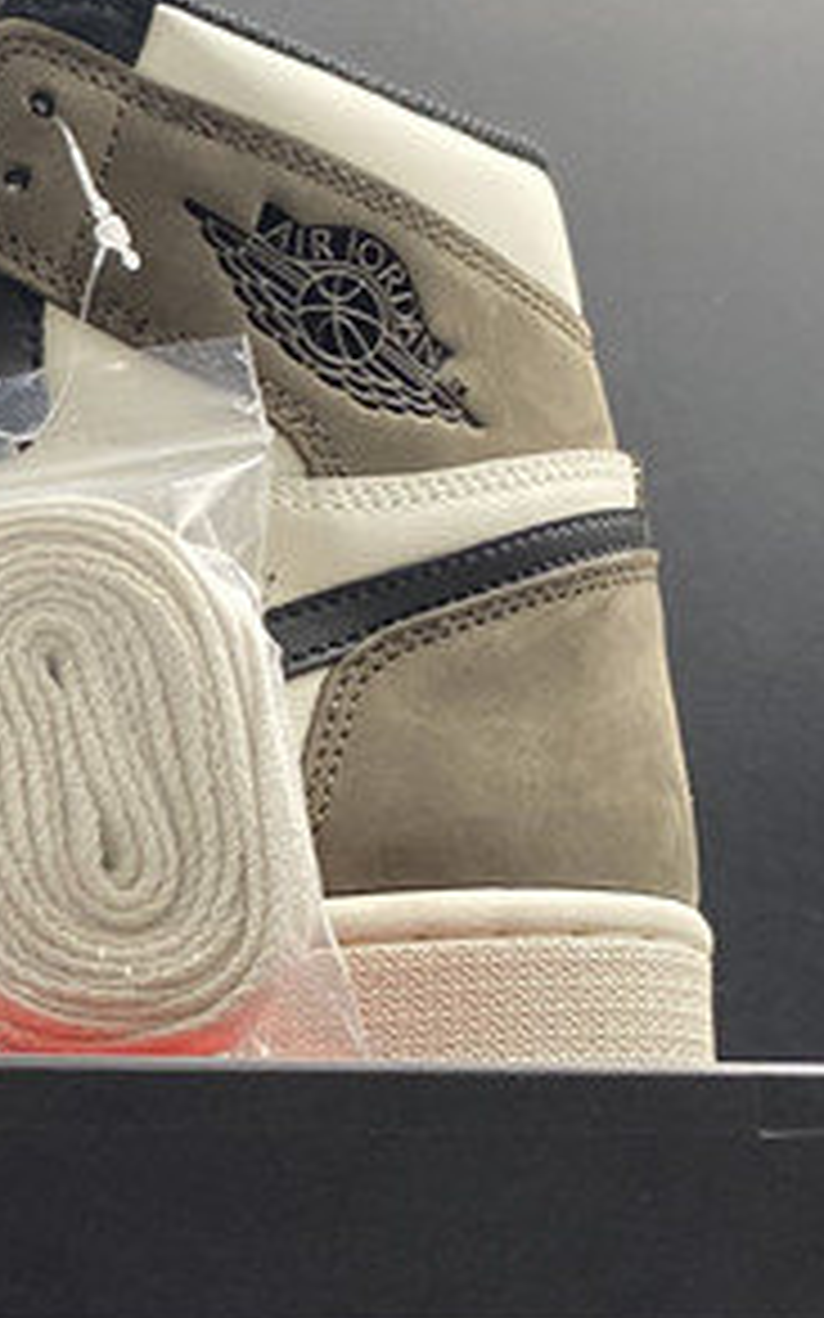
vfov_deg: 21.8
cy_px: 1048
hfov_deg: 11.9
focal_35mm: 94
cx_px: -982
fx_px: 3379
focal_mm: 4.25
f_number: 1.8
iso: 125
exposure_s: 1/100
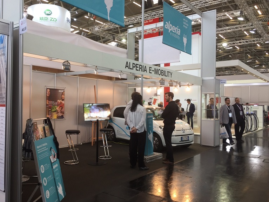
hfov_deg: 61.7
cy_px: 101
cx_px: 134
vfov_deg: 48.2
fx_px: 225
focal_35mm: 29
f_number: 2.2
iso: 40
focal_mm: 4.15
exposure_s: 1/50
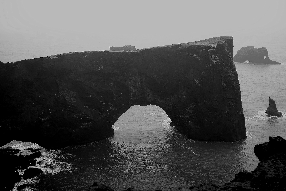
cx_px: 143
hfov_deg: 43.6
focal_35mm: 45
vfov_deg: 29.9
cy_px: 96
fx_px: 357
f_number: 2.8
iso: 100
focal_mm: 30
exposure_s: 1/13
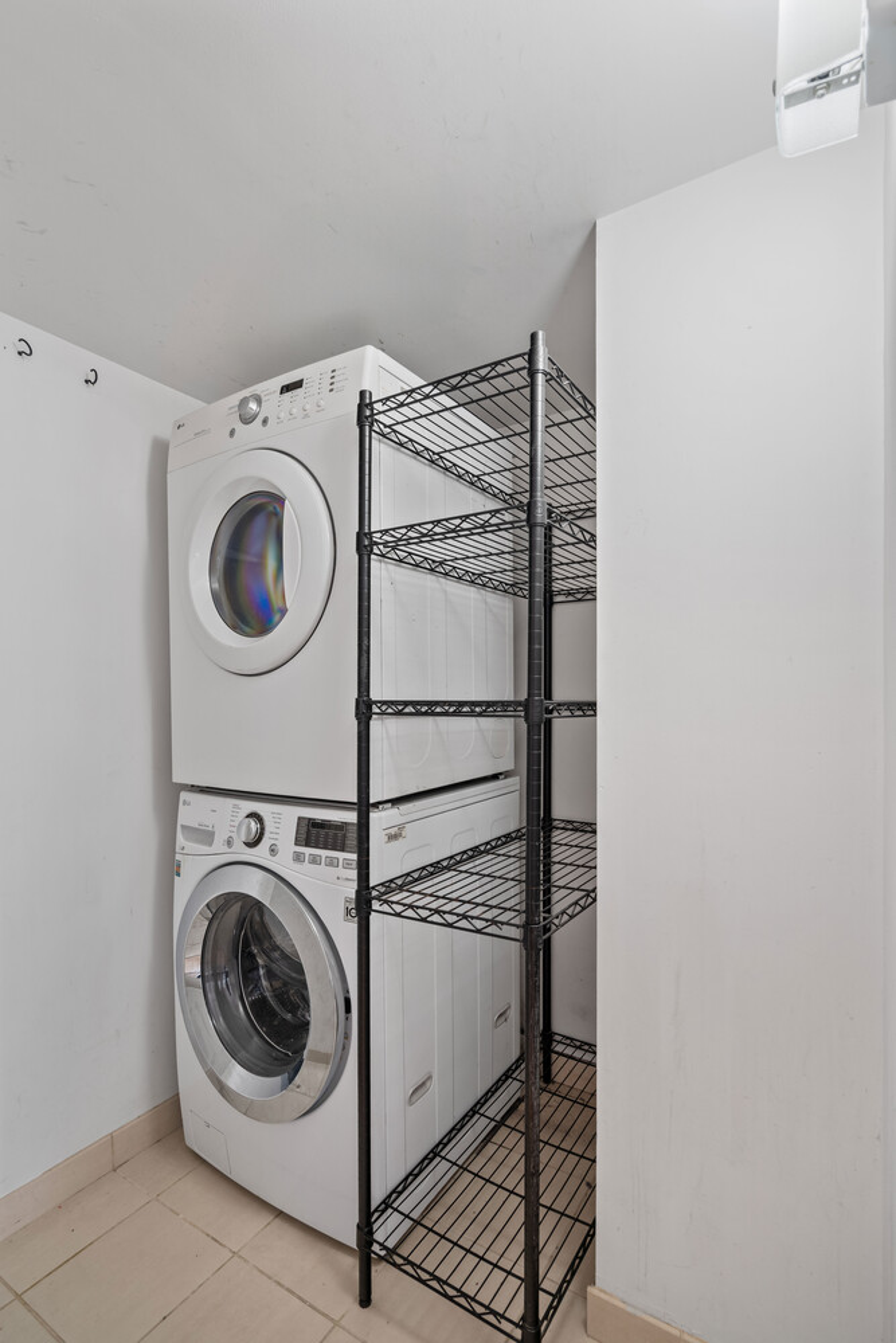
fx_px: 597
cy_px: 672
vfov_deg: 96.7
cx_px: 448
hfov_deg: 73.8
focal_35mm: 16
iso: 400
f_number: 8
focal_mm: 16
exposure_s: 1
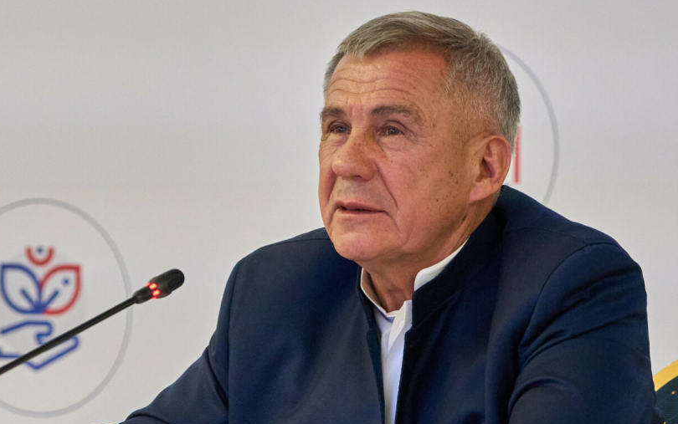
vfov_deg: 4.3
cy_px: 241
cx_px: 417
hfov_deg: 6.8
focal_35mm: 309
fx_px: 5712
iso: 2500
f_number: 4.5
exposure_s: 1/200
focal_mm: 128
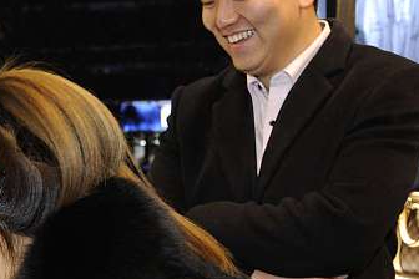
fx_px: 710
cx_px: 45
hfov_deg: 31.4
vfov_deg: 21.4
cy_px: 283
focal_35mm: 61
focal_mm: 20
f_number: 3.5
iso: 1000
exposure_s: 1/60
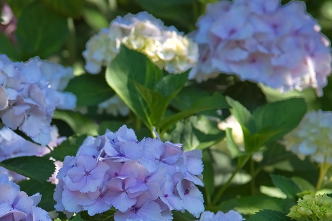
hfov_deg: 6.6
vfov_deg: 4.4
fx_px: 2896
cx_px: 63
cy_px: 165
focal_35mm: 314
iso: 125
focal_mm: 120
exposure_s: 1/250
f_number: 4
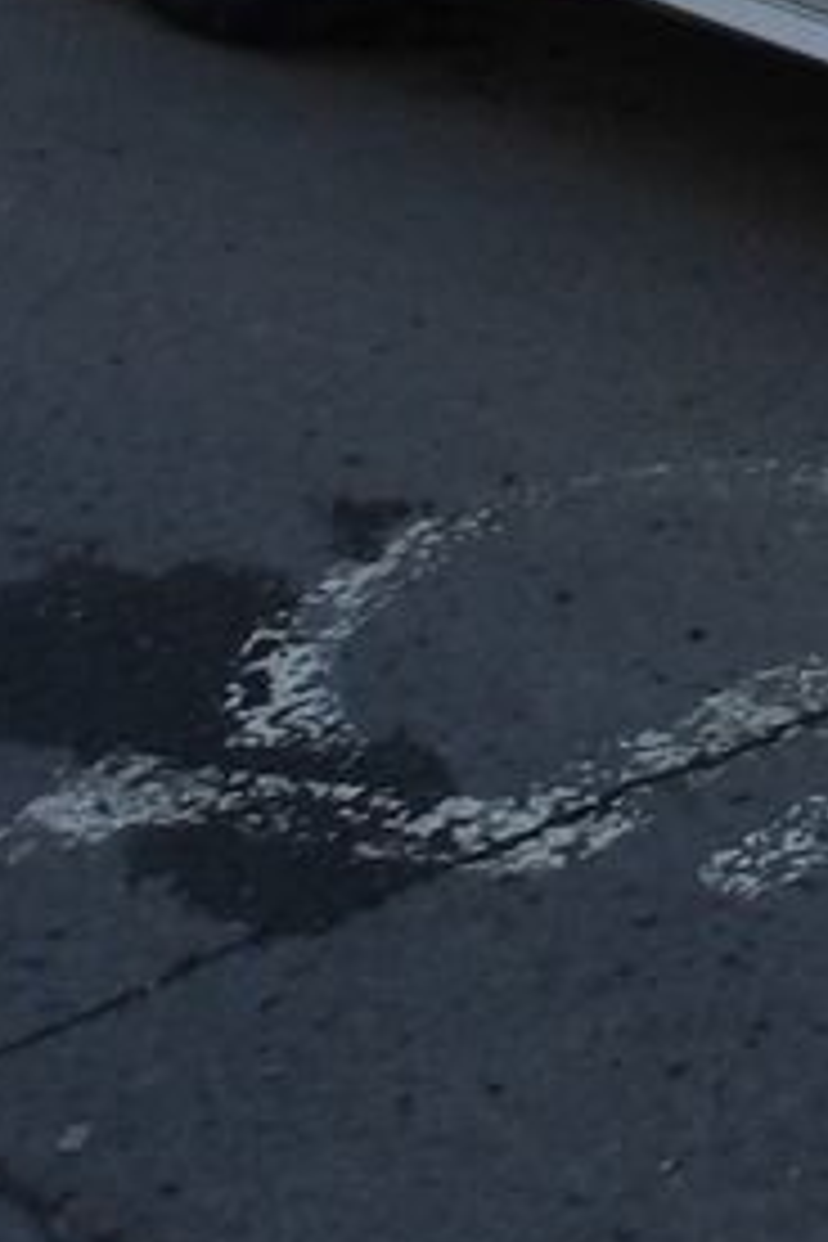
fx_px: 3588
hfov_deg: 11.2
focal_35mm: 104
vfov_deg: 18.5
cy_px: -284
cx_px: 1917
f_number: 3
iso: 100
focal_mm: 4.9
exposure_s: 1/400
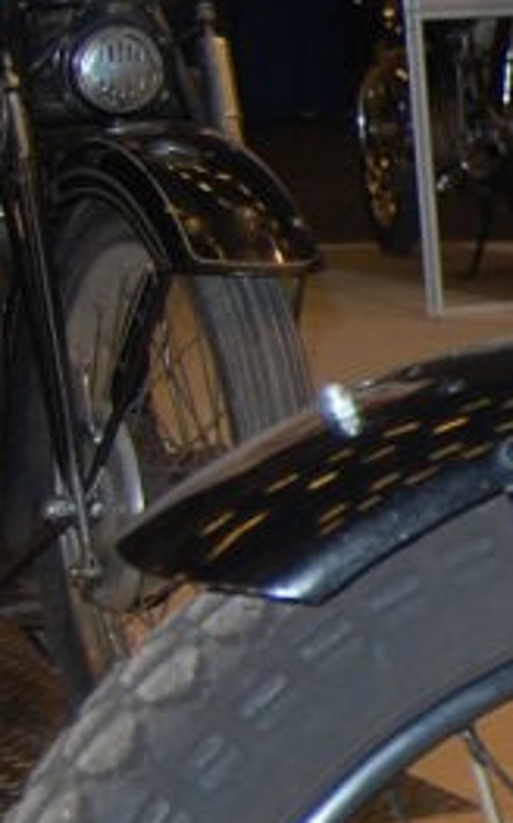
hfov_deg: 9.0
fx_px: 2666
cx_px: 1520
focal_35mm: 119
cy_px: 551
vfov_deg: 17.5
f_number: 3.8
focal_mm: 20
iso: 200
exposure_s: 1/60
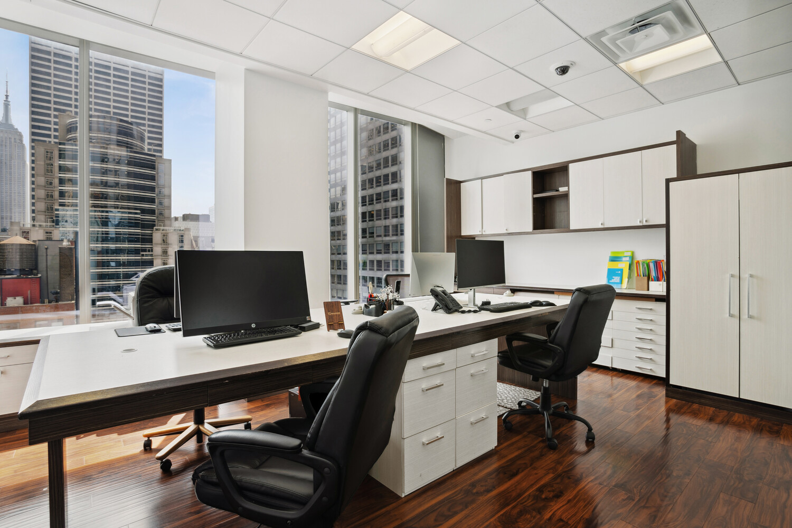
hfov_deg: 93.3
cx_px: 396
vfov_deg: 70.4
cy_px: 264
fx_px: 374
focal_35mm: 17
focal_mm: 17
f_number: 8
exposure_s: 1/8
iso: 100
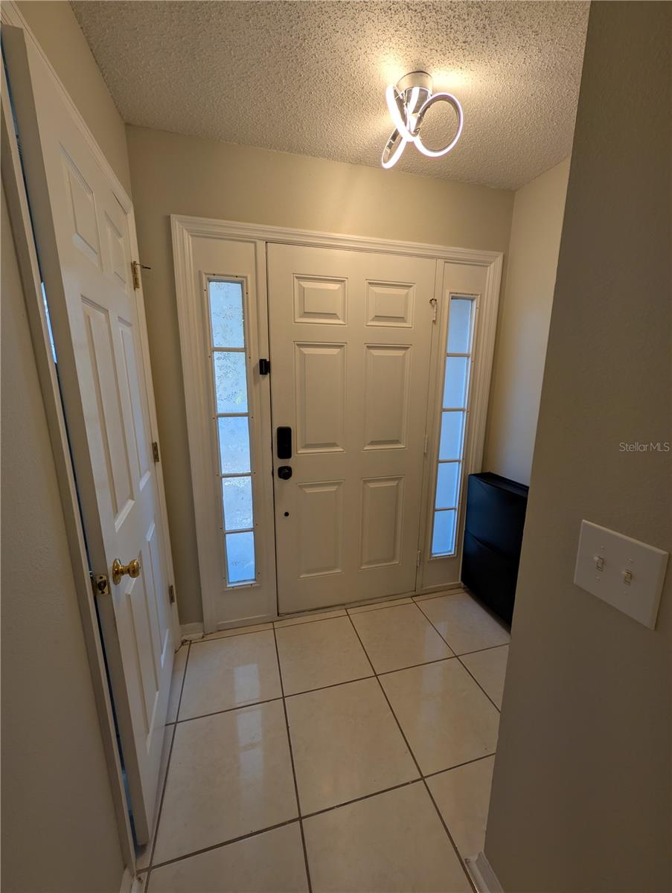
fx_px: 310
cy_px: 446
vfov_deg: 110.5
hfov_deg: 94.6
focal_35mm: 12
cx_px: 336
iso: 56
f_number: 1.7
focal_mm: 2.02
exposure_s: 1/192
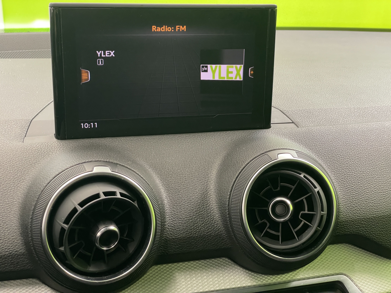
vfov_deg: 28.0
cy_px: 146
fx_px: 587
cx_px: 196
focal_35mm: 52
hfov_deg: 36.8
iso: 640
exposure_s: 1/33
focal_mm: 6
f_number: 2
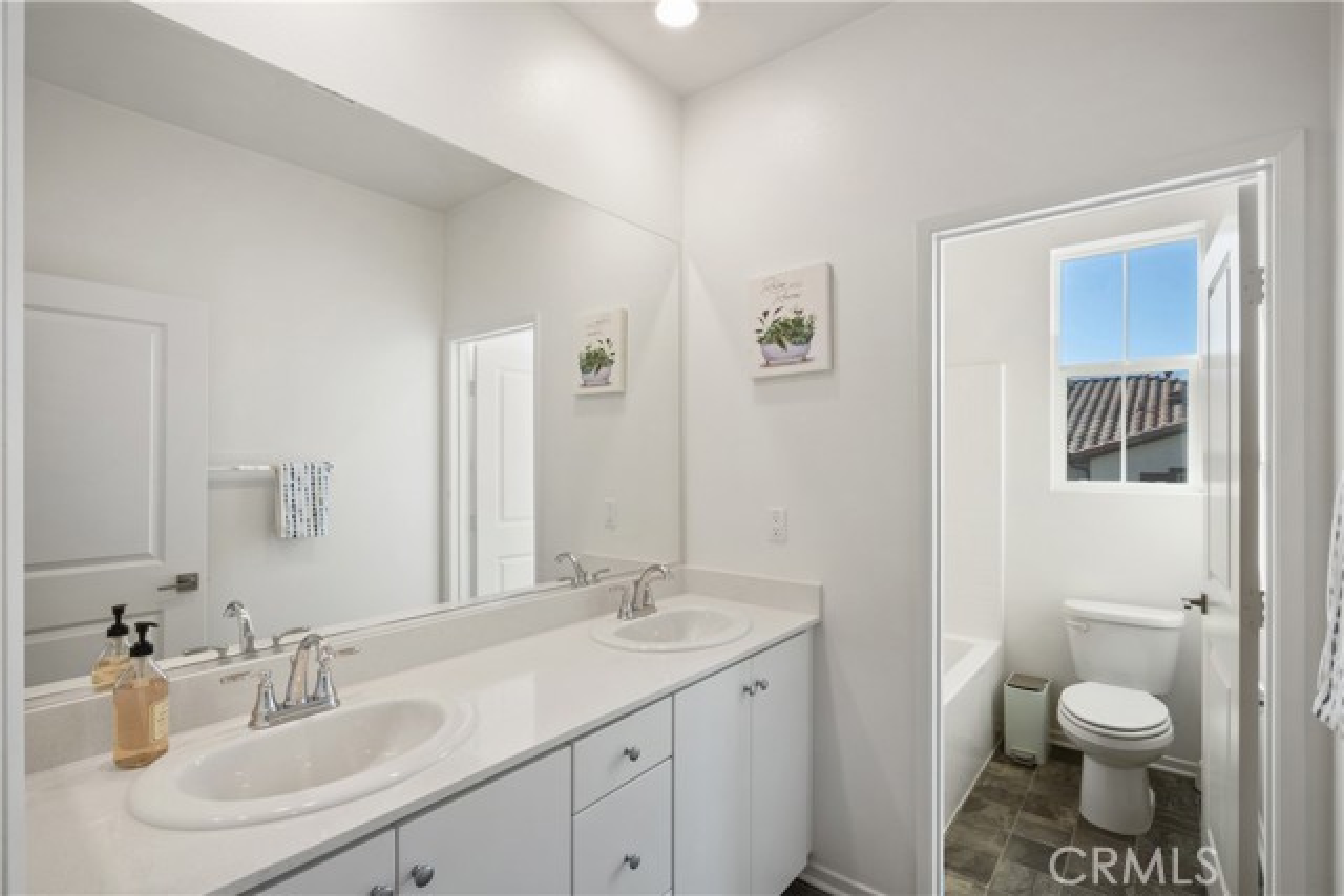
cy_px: 448
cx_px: 672
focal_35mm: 16
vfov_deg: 73.8
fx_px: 597
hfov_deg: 96.7
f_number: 22
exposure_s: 6
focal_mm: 16
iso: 40
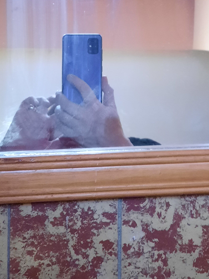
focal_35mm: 56
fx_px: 451
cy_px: 11
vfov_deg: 32.1
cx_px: 133
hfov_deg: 26.0
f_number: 2
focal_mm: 4.6
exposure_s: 1/20
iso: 800
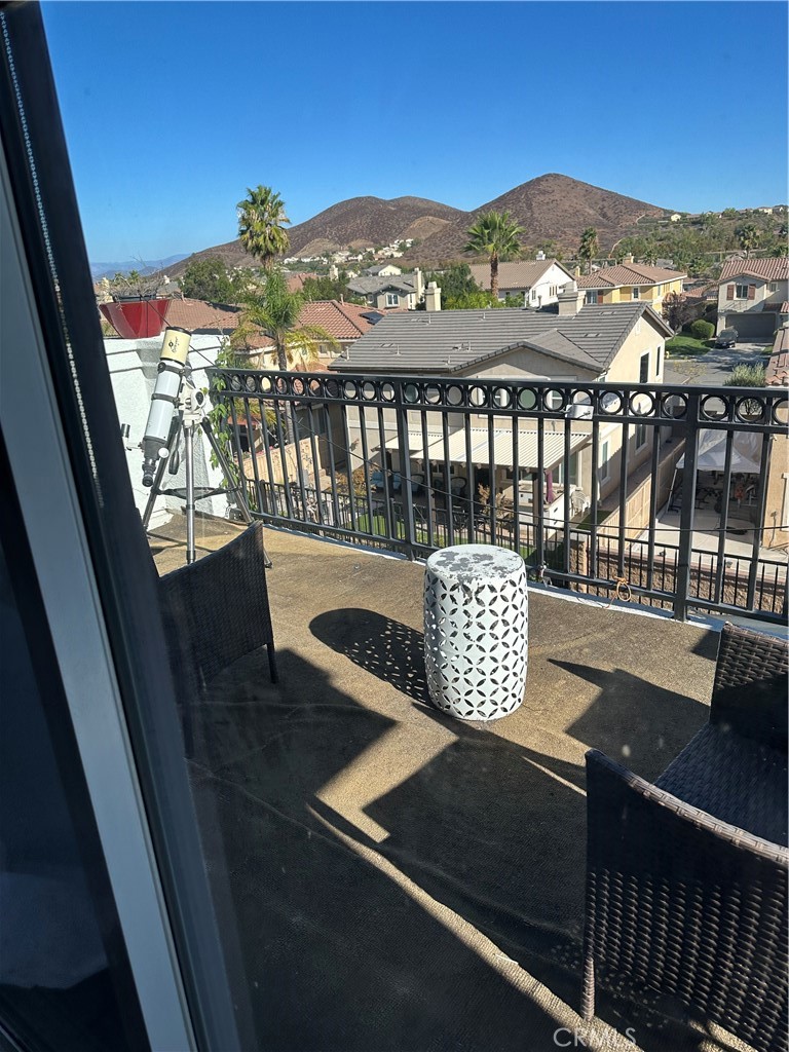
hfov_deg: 56.8
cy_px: 526
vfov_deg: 71.6
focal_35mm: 24
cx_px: 394
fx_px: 729
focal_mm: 6.86
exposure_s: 1/2252
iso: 80
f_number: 1.78
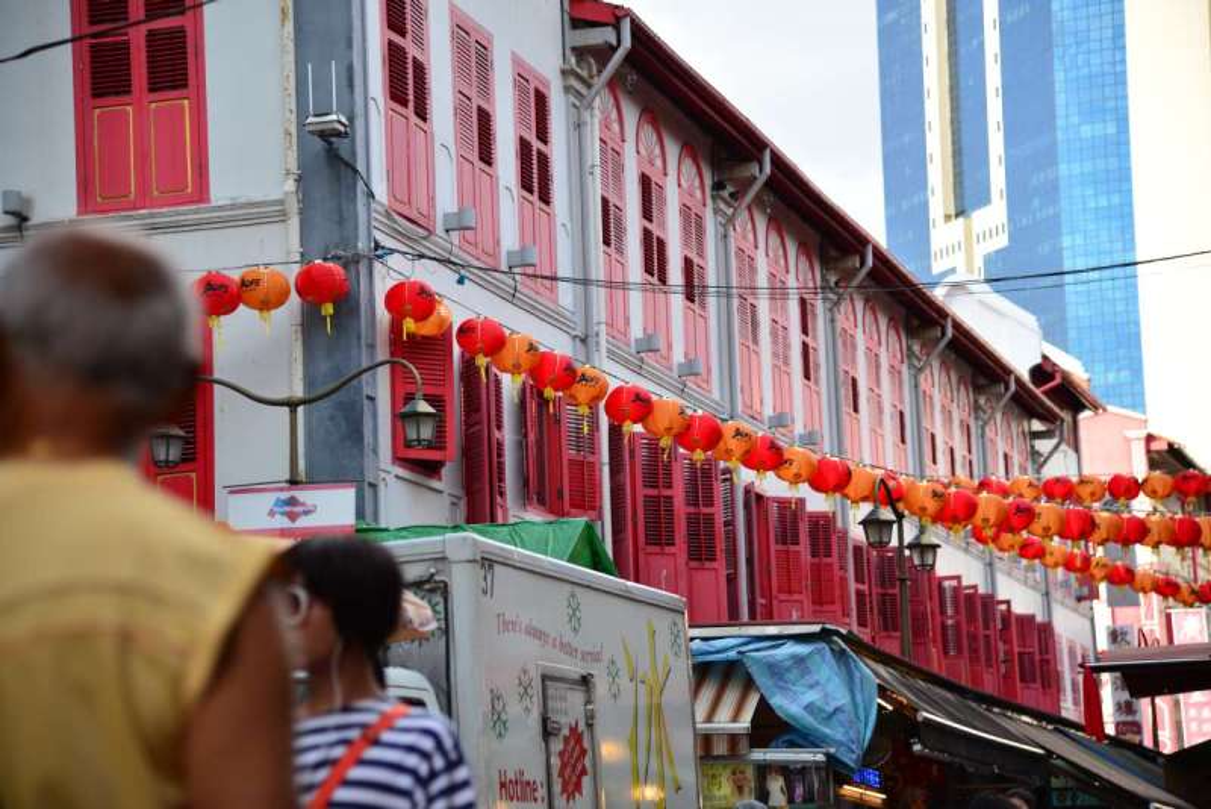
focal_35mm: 85
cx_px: 606
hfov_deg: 23.9
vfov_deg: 16.1
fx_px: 2860
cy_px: 404
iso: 110
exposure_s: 1/100
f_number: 4
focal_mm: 85
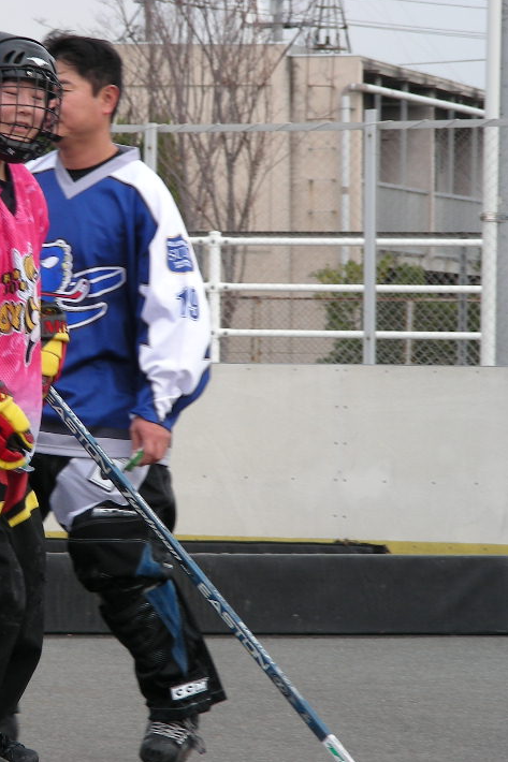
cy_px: 380
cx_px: 50
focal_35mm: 258
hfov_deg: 5.3
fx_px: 5463
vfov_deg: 8.0
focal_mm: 28.7
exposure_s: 1/177
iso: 50
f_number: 4
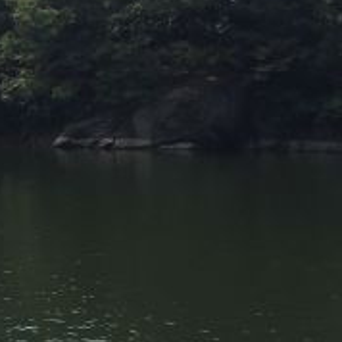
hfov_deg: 15.3
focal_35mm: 101
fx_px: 1129
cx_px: -231
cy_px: 53
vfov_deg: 17.0
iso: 32
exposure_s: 1/2825
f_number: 2.2
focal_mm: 4.15
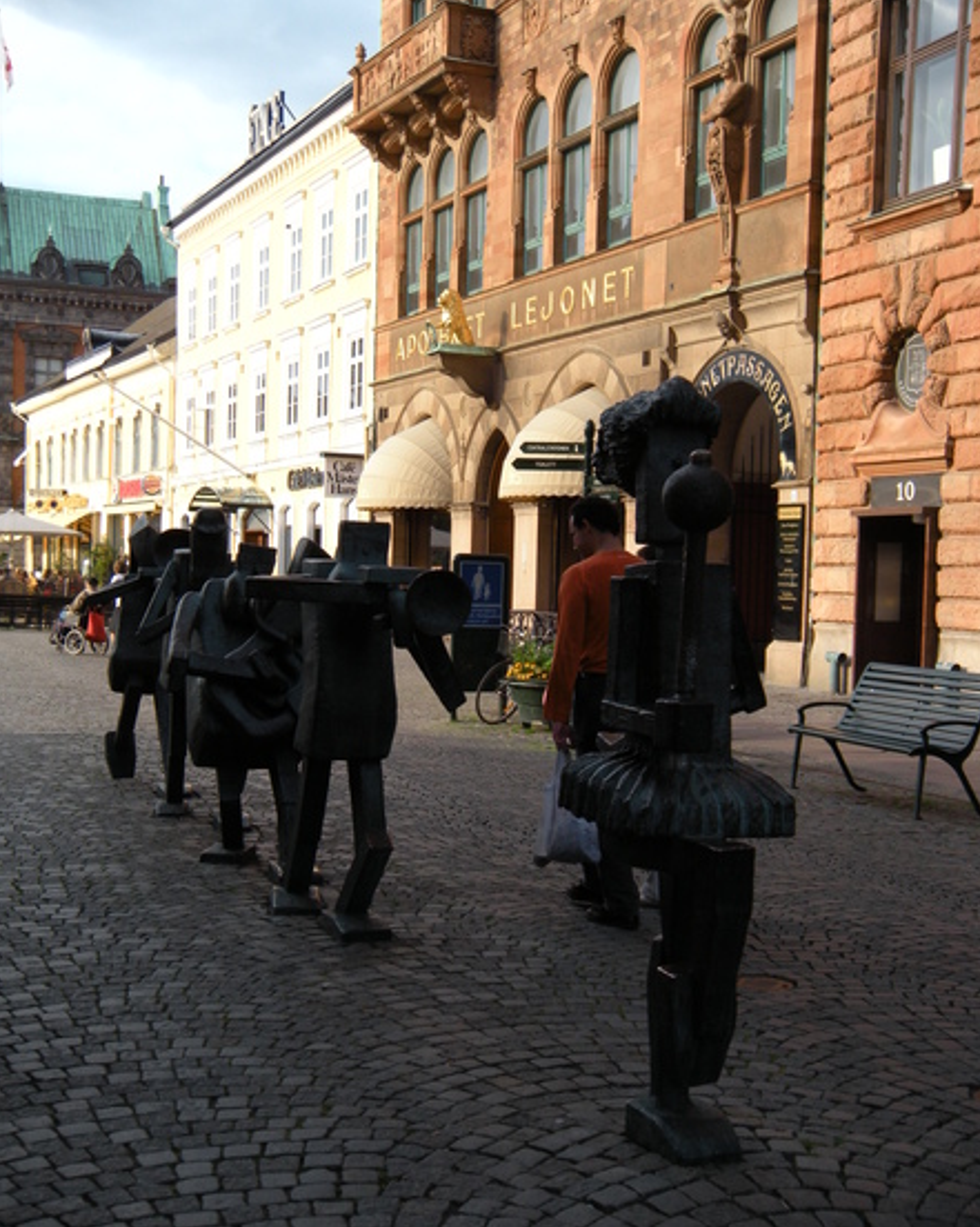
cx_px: 489
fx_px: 1887
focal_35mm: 52
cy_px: 658
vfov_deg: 36.0
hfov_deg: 29.1
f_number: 4.1
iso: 64
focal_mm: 8.2
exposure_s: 1/171
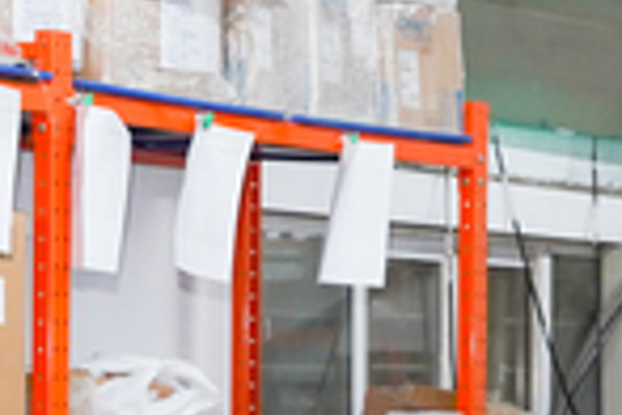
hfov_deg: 8.6
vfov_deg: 6.0
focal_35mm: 227
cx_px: 1202
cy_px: 383
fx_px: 3928
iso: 1000
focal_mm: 41.8
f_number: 5
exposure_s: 1/100
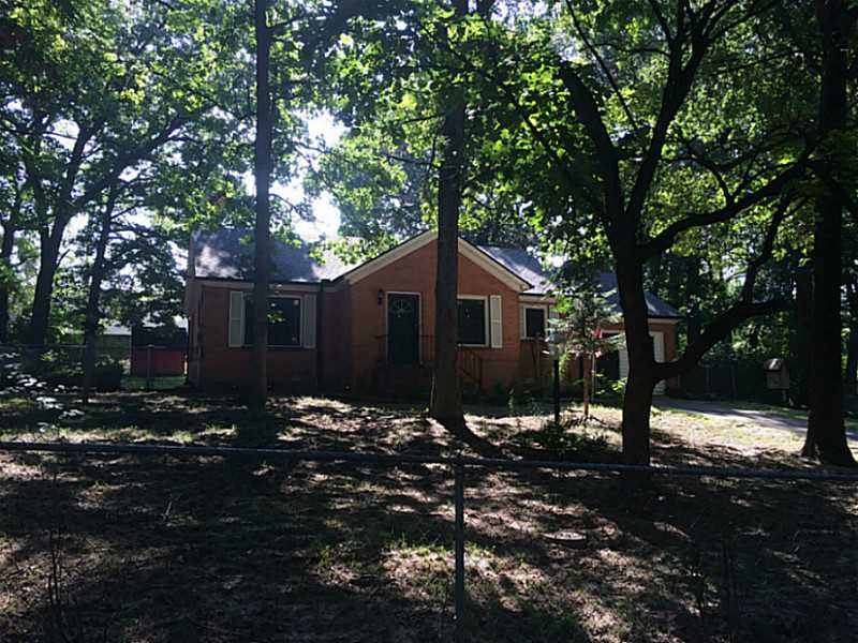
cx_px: 429
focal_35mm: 29
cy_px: 322
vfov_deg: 48.2
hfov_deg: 61.7
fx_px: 719
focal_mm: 4.15
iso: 32
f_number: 2.2
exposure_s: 1/179
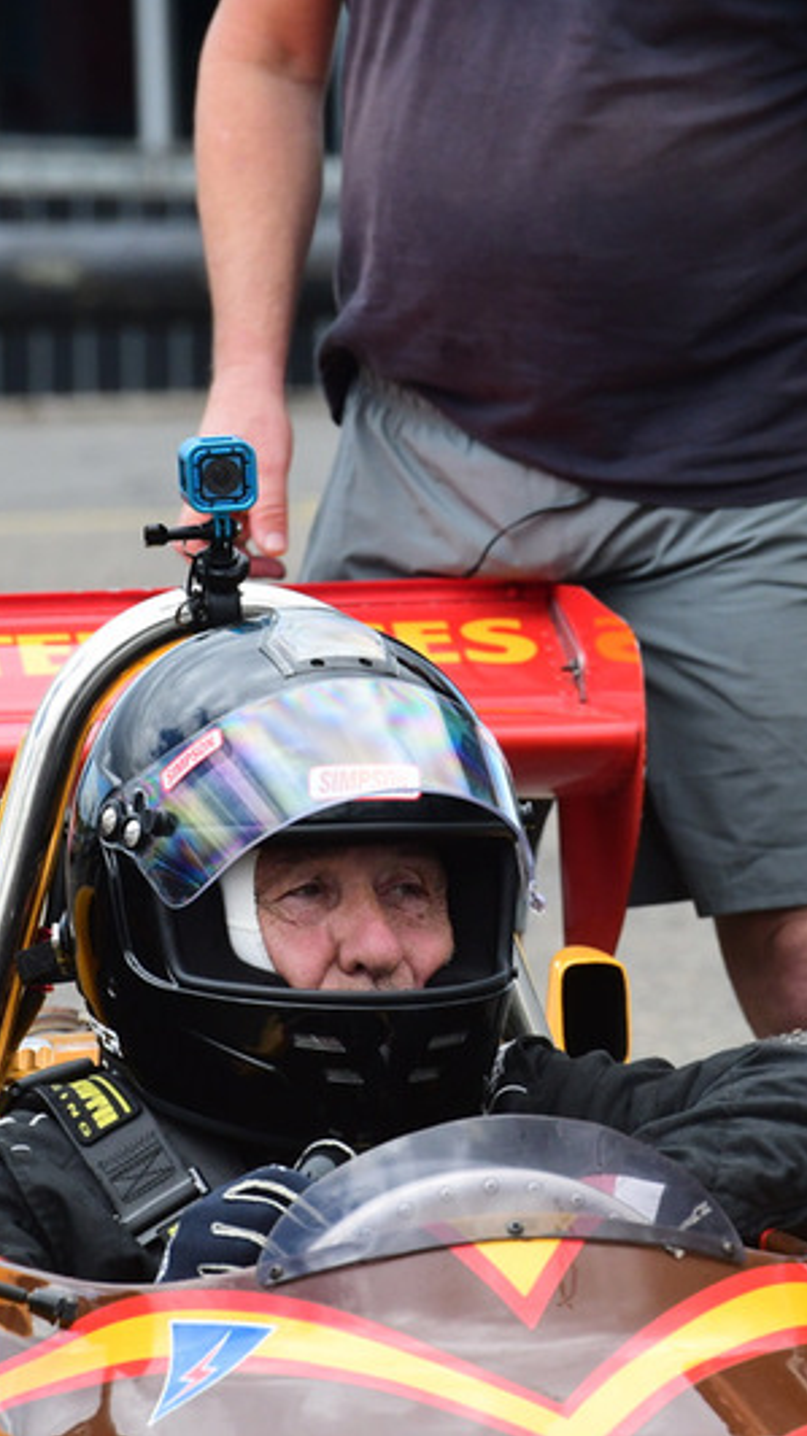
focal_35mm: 473
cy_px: 718
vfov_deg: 4.6
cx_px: 354
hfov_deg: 2.6
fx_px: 18005
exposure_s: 1/500
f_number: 11
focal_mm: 200
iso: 1250
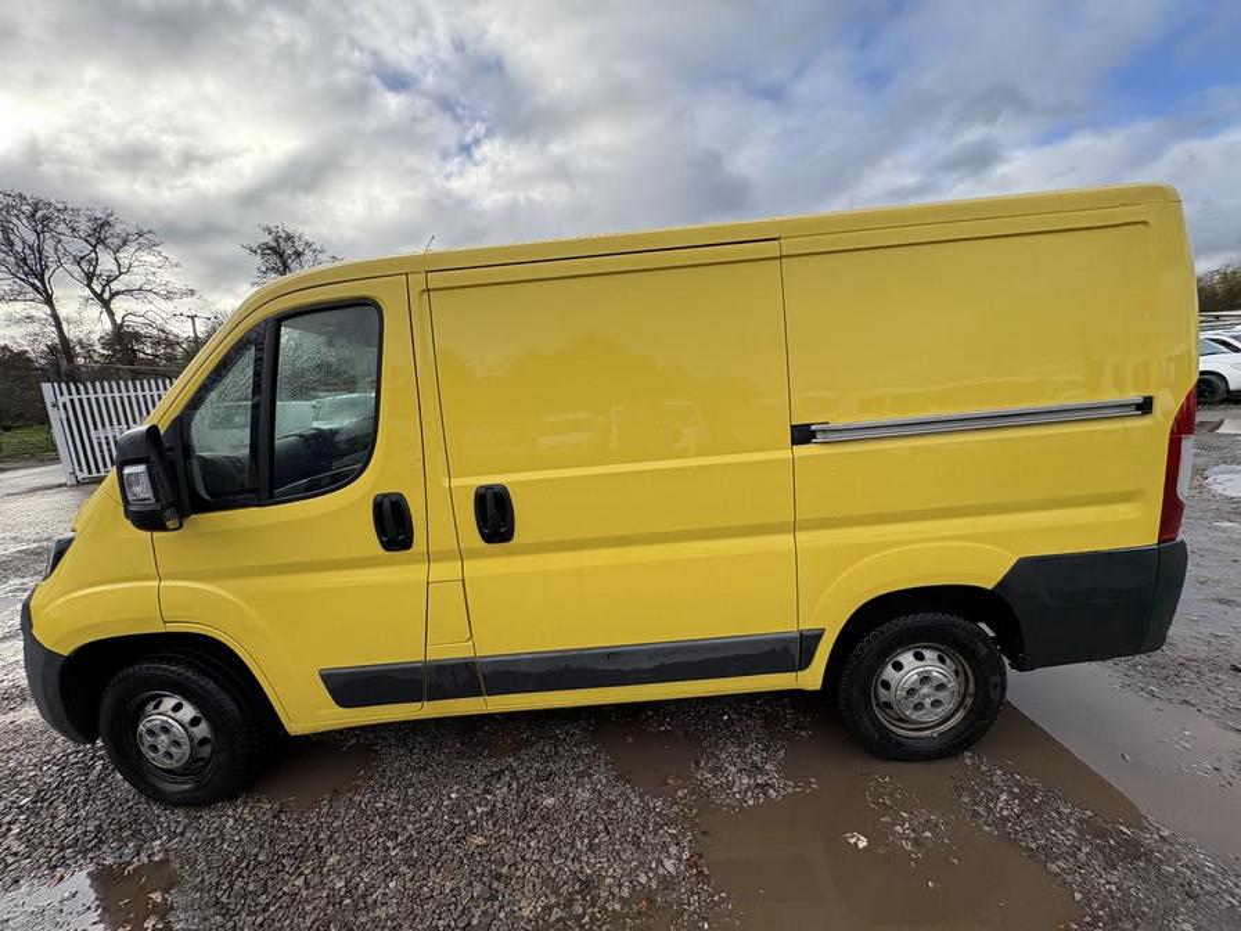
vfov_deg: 85.7
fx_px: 502
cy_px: 466
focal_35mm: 14
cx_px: 620
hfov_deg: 102.1
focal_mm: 2.22
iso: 40
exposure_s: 1/556
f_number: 2.2
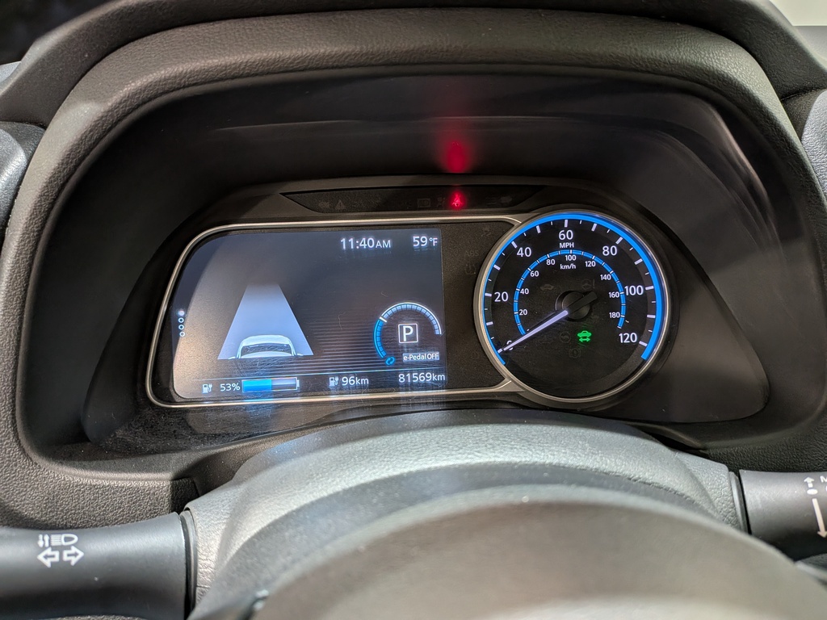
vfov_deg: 56.8
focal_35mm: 24
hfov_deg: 71.6
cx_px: 414
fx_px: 573
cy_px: 310
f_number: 1.7
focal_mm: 4.53
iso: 27
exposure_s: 1/57.2
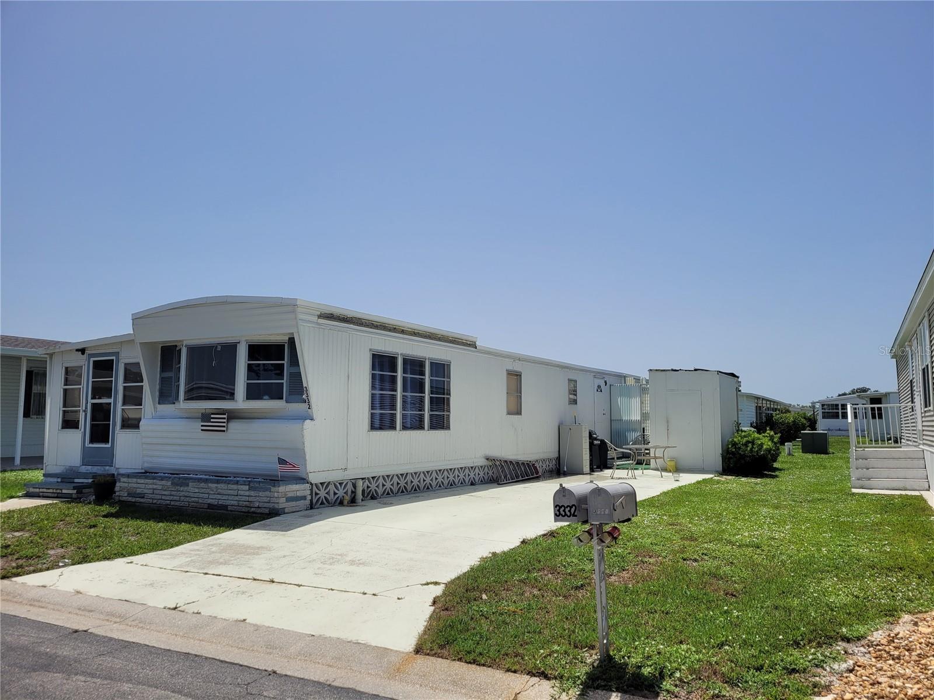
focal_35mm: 26
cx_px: 467
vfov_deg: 53.1
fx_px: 702
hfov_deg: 67.3
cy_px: 350
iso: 40
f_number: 1.8
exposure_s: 1/4579
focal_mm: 5.4
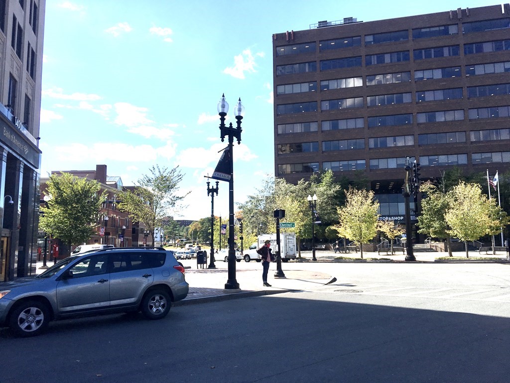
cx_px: 255
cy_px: 192
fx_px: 427
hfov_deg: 61.7
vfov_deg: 48.2
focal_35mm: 29
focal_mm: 4.15
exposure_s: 1/1876
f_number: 2.2
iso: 25
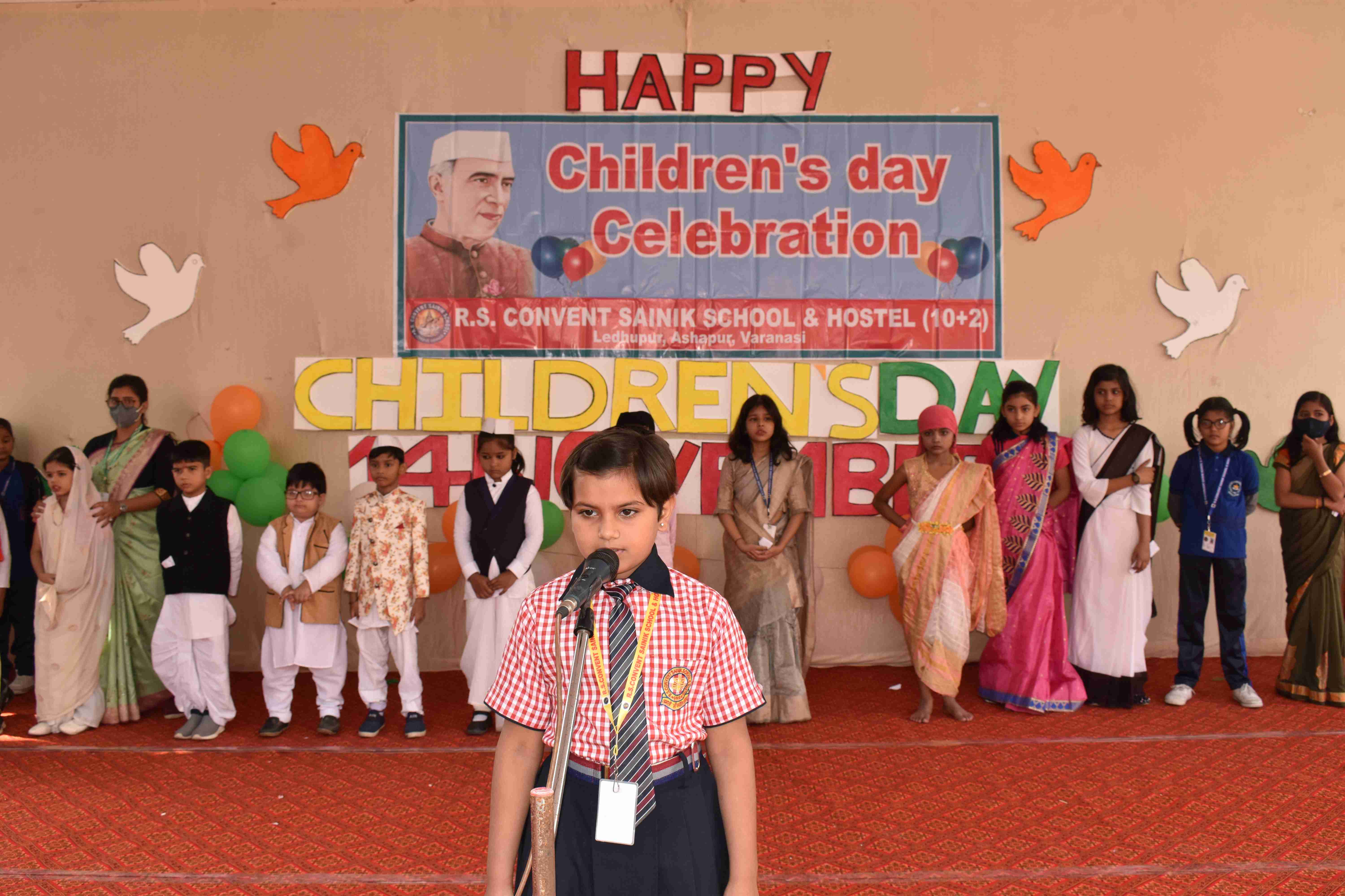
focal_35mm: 34
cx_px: 672
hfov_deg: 55.1
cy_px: 448
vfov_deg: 38.4
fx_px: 1289
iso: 400
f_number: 8
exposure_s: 1/200
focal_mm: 23
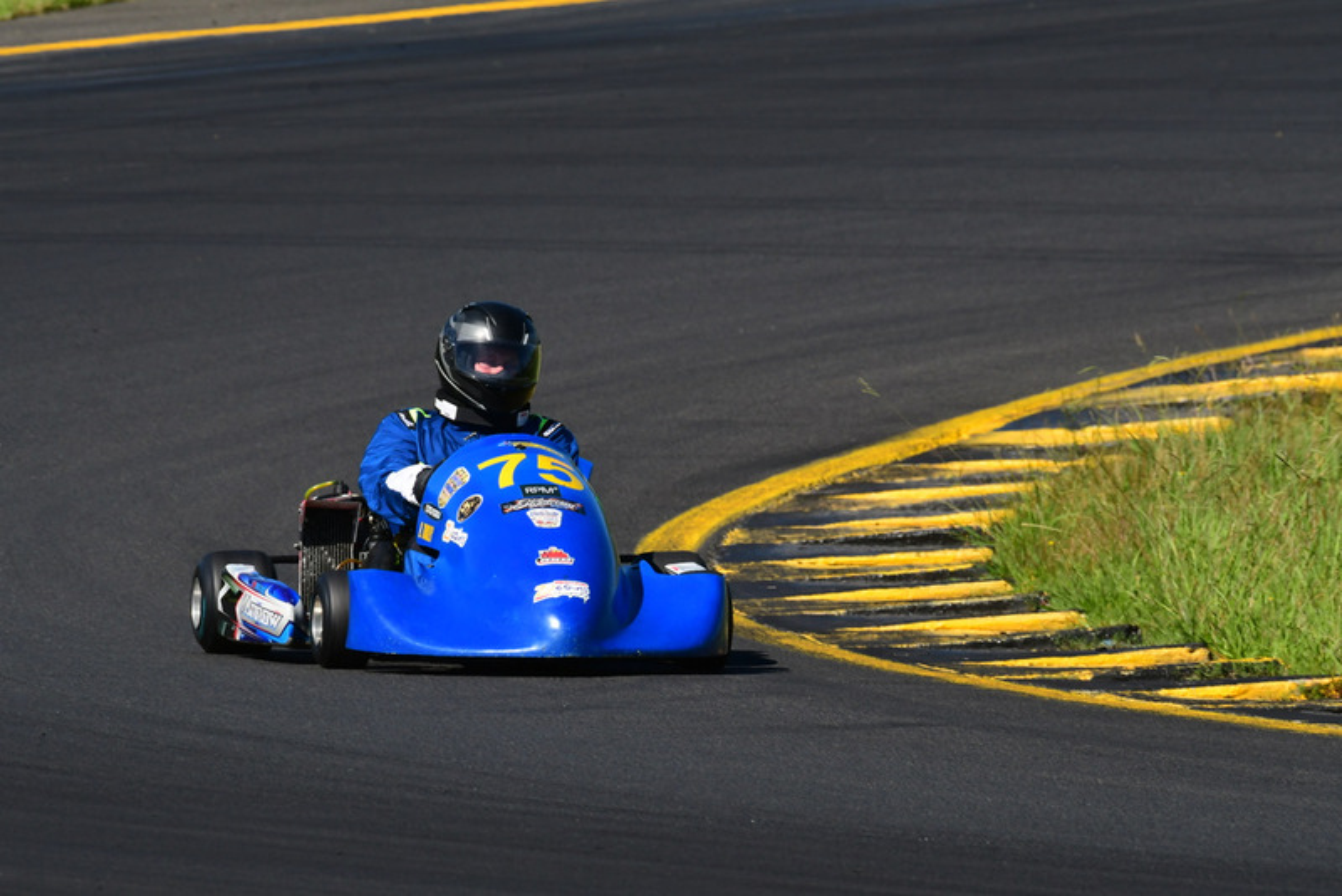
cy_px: 448
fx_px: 27967
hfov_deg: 2.7
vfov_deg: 1.8
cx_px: 671
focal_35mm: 750
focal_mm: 500
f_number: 11
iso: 400
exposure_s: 1/640
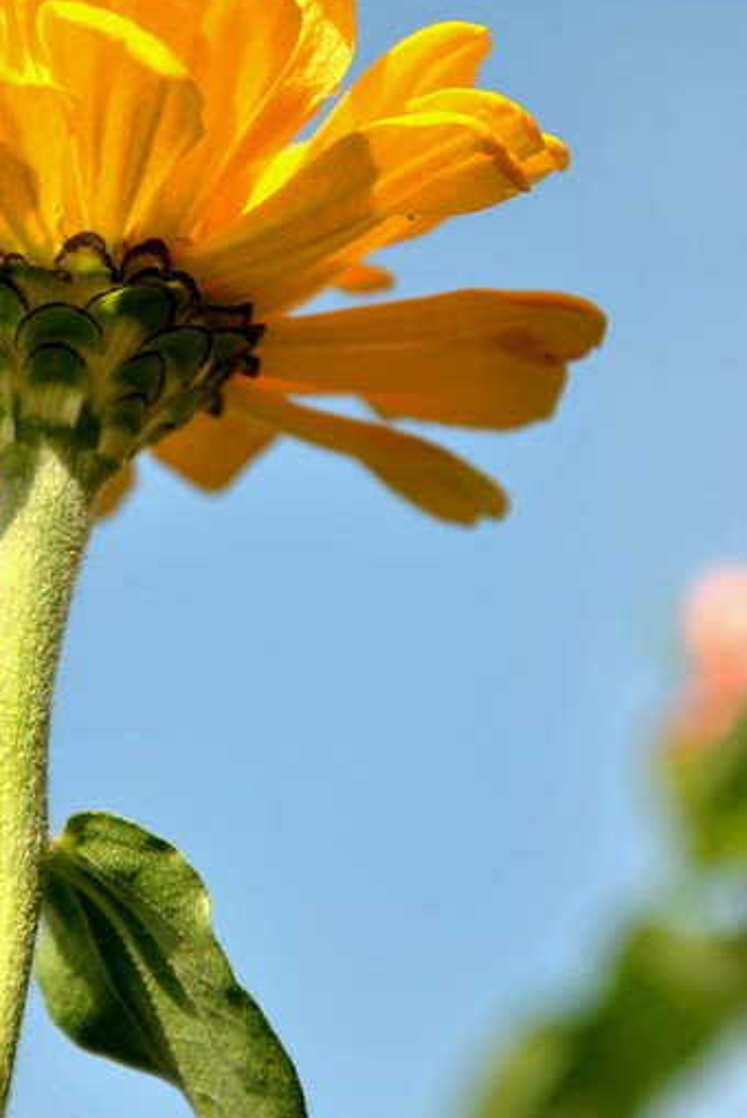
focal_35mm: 279
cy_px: 485
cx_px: 119
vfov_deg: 7.4
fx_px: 8668
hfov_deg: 4.9
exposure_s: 1/320
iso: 100
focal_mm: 105
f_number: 5.6
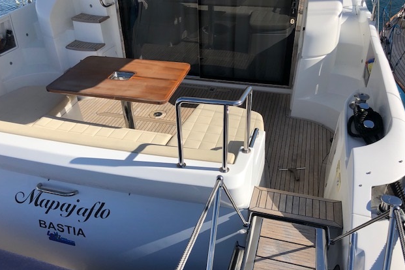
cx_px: 206
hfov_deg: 61.9
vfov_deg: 43.6
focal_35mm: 30
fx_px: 337
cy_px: 125
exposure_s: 1/2667
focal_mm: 3.99
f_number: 1.8
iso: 25
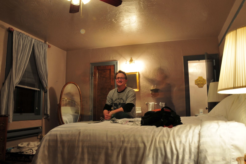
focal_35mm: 27
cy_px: 82
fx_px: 184
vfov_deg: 47.8
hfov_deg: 67.4
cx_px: 123
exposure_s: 6
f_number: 22
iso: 200
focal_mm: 18
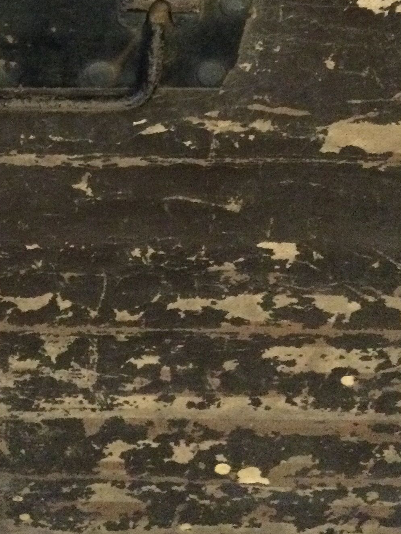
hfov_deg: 19.0
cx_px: 30
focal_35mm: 76
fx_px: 1173
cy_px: 11
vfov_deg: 24.6
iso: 800
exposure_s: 1/17
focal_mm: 3.3
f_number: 2.4
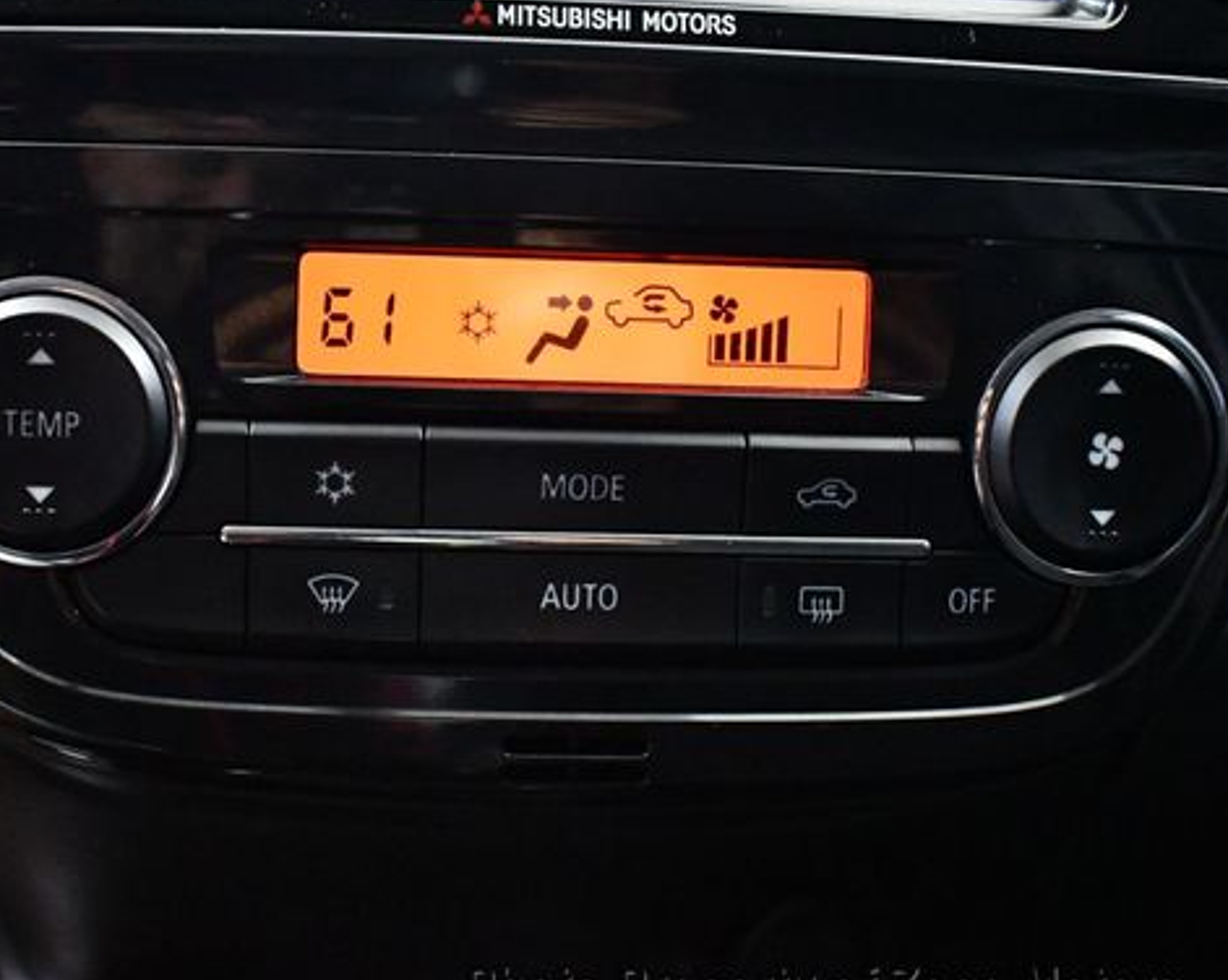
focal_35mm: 46
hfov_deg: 40.0
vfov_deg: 32.7
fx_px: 1670
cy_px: 477
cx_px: 433
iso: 9000
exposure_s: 1/60
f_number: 3.5
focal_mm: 18
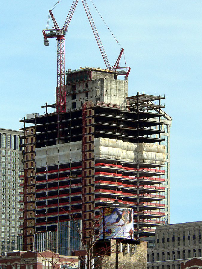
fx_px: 2109
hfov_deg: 5.5
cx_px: 101
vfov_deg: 7.3
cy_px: 134
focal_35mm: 271
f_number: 5.6
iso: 80
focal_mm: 45.1
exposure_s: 1/500
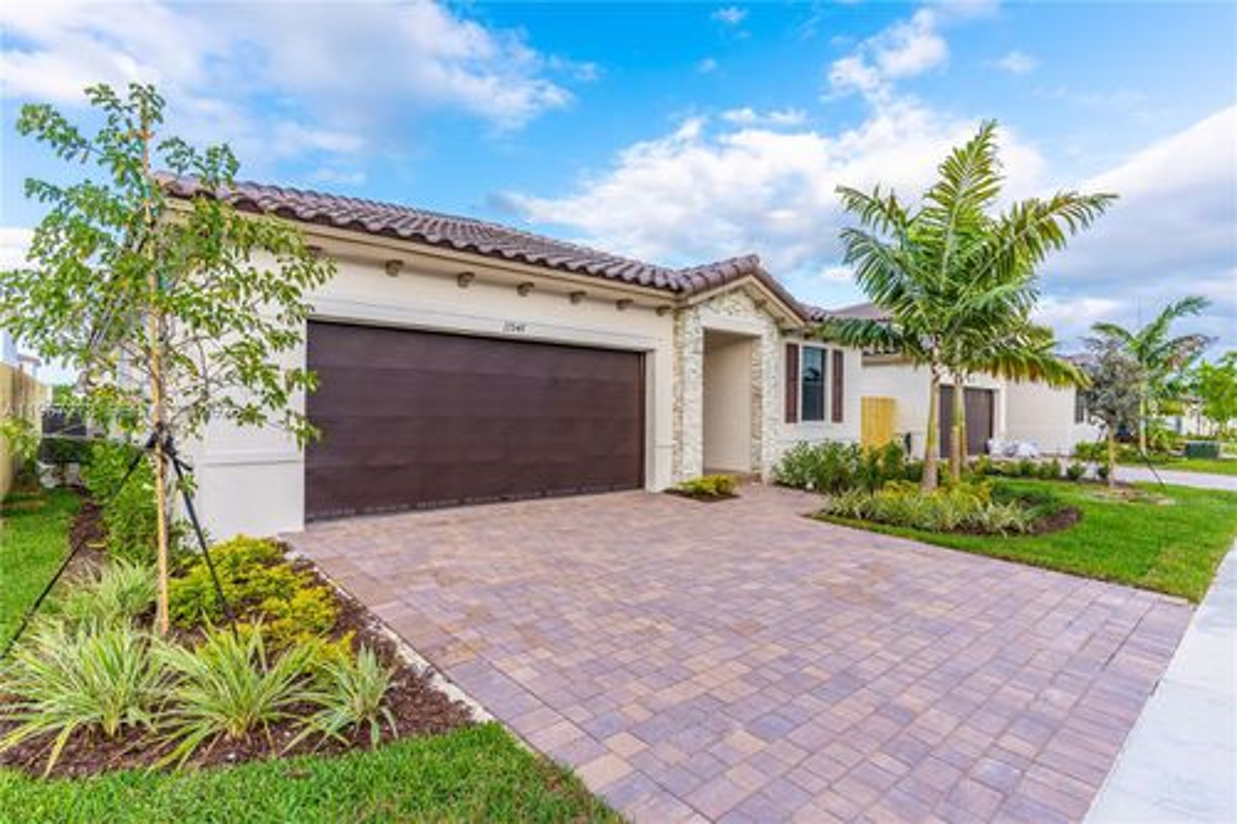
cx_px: 618
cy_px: 412
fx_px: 618
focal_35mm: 18
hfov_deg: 90.0
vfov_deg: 67.3
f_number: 8
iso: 200
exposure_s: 1/200
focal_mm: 18
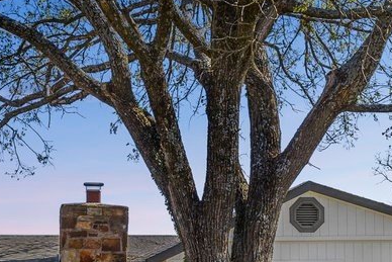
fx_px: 926
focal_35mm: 85
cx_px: 86
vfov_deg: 15.6
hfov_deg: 23.6
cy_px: 293
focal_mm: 22
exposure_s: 1/640
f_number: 8
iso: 500
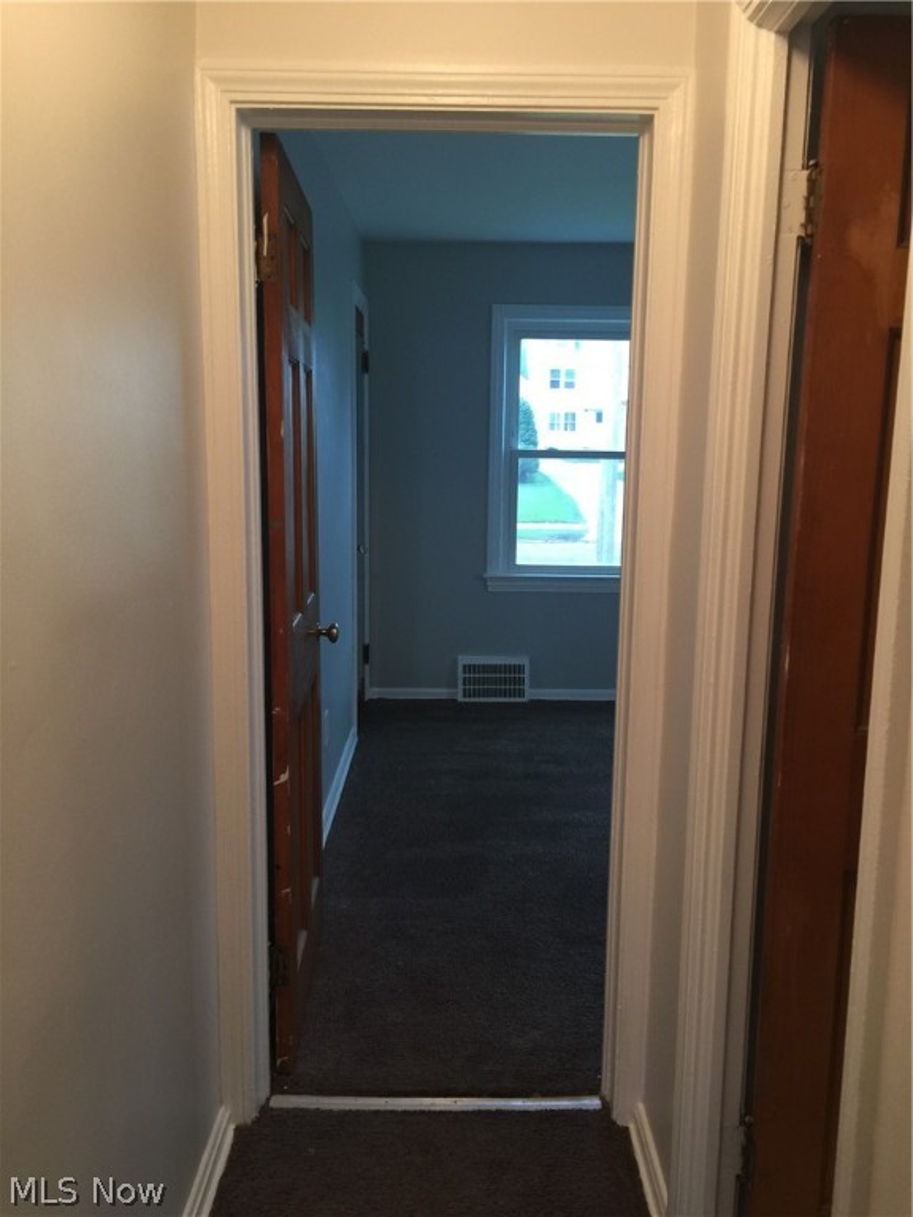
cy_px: 608
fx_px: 1020
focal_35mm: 29
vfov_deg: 61.7
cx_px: 456
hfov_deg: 48.2
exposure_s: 1/15
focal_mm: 4.15
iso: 50
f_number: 2.2
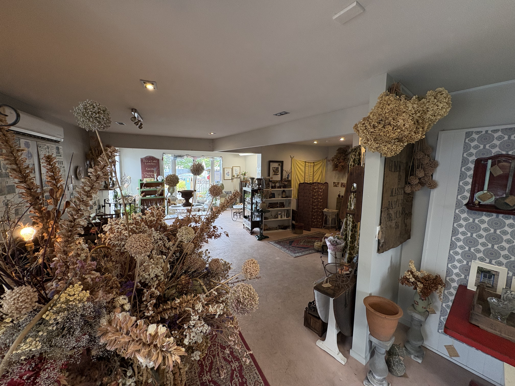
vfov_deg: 85.7
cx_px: 258
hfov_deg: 102.1
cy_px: 193
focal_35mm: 14
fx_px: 208
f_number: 2.2
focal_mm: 2.22
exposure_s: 1/100
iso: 125
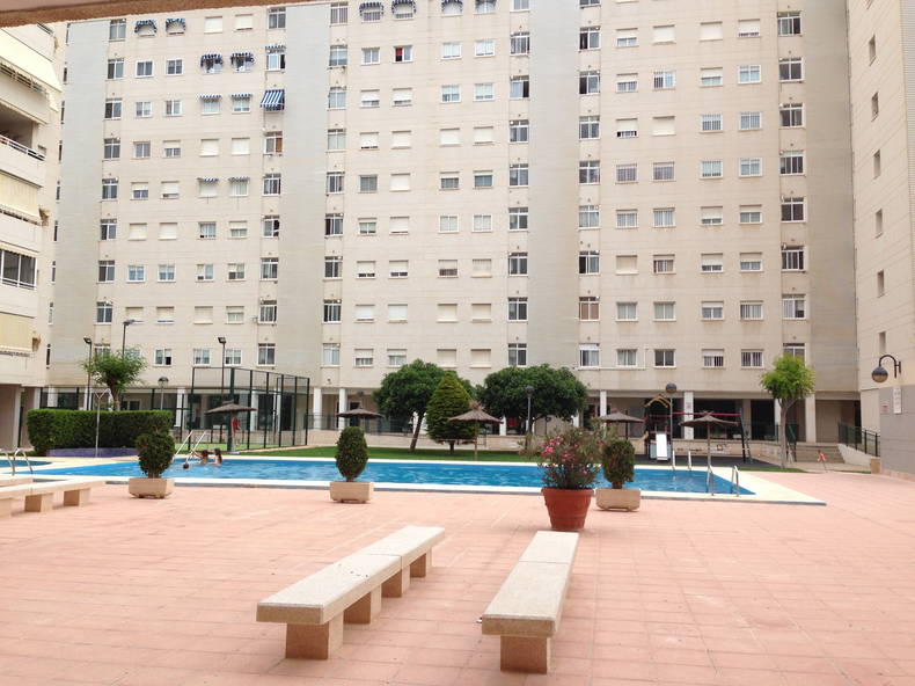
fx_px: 872
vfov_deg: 42.9
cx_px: 458
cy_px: 343
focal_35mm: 33
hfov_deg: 55.4
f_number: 2.4
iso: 50
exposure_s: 1/441
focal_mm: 4.12
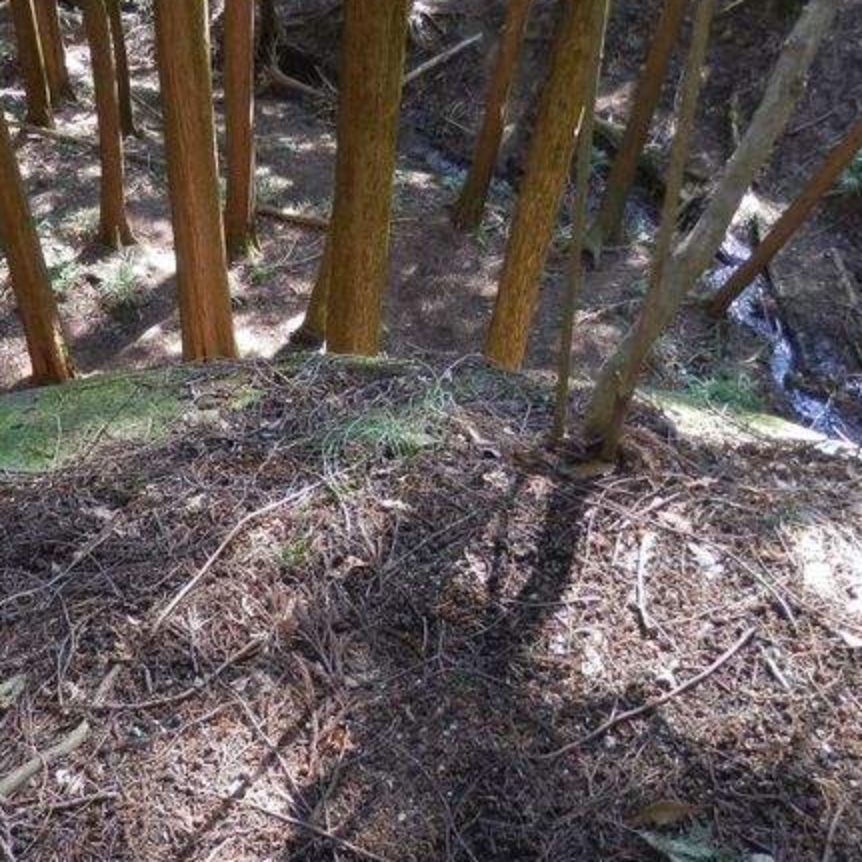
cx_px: 336
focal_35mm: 41
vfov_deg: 40.8
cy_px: 348
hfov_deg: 40.7
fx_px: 1155
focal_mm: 4.5
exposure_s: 1/30
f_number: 3
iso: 125
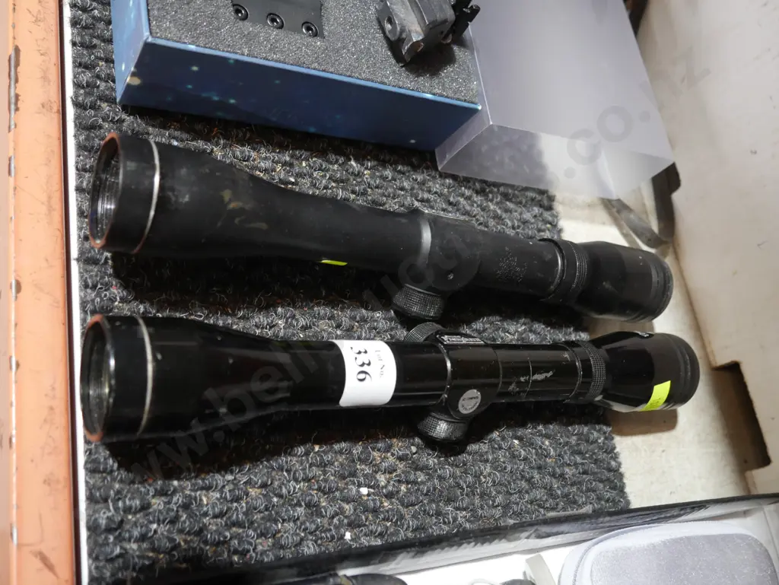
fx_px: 765
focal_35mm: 34
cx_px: 390
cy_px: 292
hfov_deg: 53.9
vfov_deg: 41.8
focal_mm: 17
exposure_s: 1/60
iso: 1000
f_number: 4
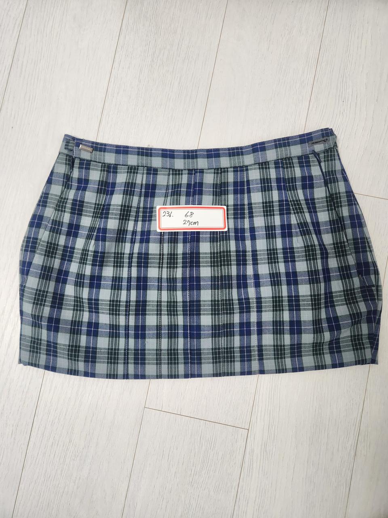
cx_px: 194
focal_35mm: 23
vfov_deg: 73.9
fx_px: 344
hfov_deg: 58.9
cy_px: 259
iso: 200
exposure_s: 1/120
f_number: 1.8
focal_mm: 5.4
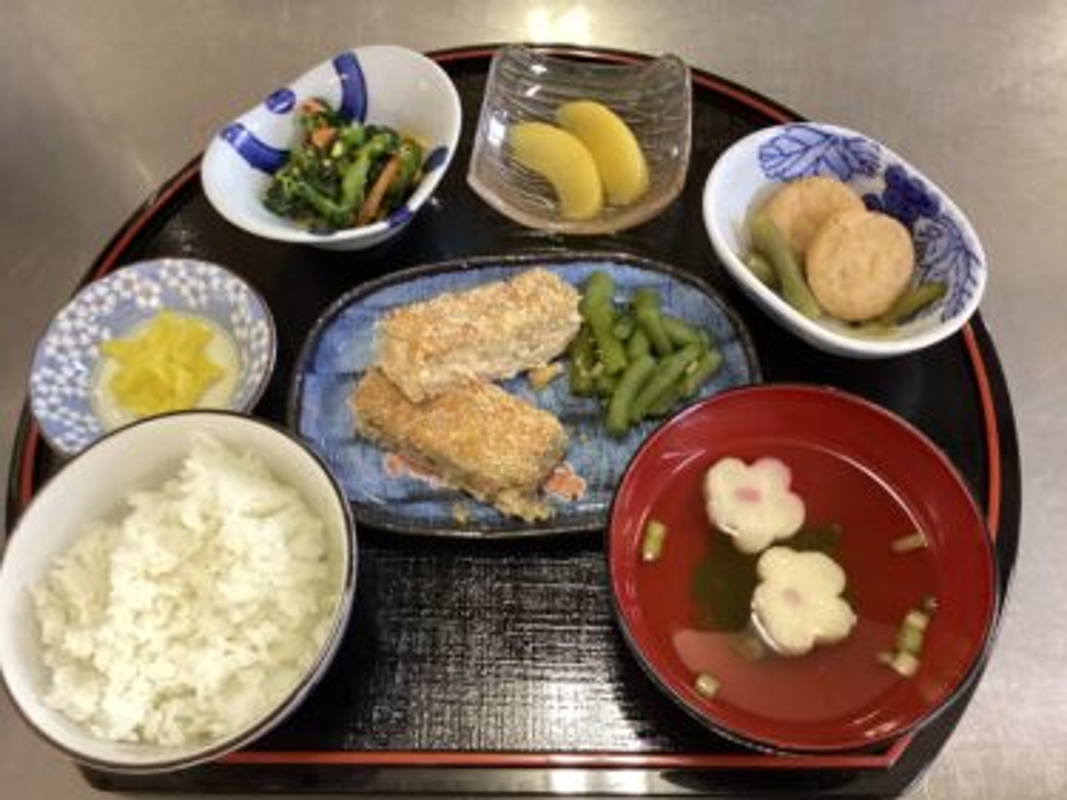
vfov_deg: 45.4
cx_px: 534
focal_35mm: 31
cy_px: 400
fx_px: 955
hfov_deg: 58.4
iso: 250
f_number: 2.4
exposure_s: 1/33
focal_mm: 3.3
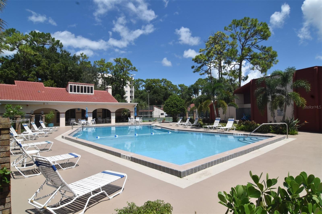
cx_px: 161
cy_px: 107
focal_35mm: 21
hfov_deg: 81.2
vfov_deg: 59.5
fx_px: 188
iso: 500
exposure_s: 1/640
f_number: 13
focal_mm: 14
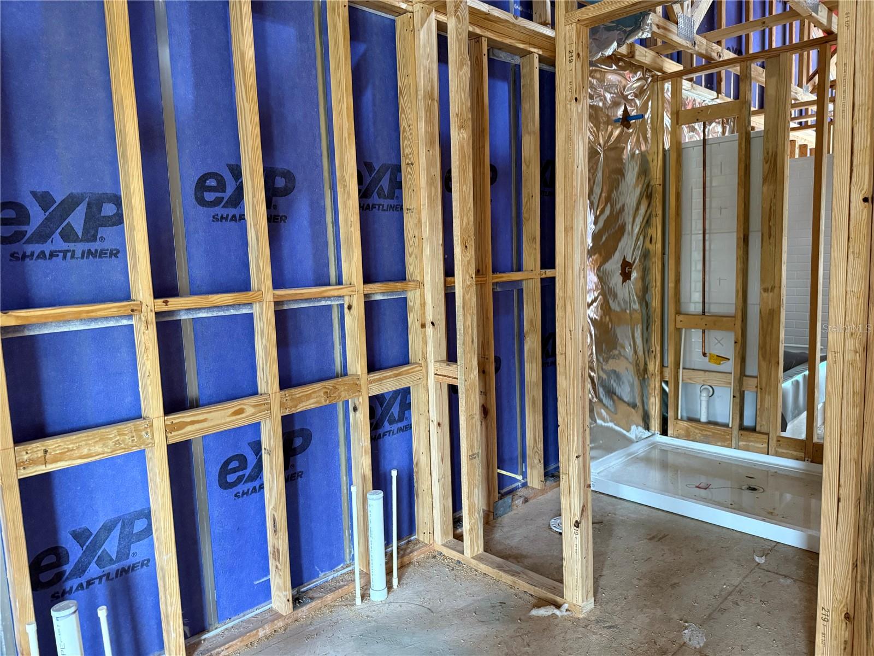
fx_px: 606
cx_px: 437
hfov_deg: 71.6
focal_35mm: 24
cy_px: 328
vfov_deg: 56.8
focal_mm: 6.76
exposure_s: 1/60
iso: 640
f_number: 1.78
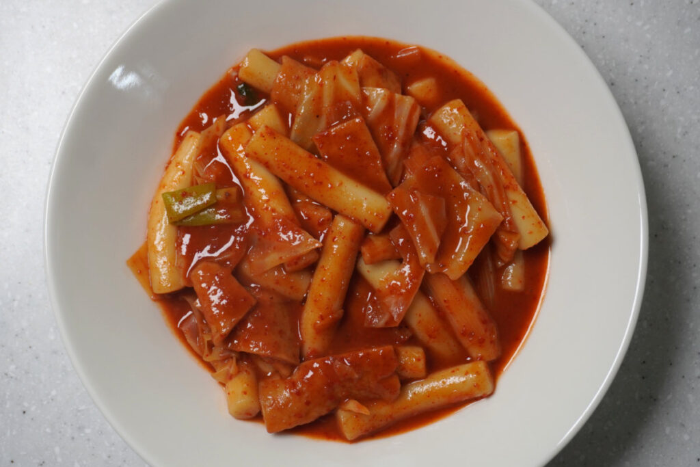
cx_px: 350
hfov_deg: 40.0
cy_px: 234
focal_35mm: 50
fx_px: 963
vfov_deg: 27.3
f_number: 5
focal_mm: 33
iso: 640
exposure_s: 1/160
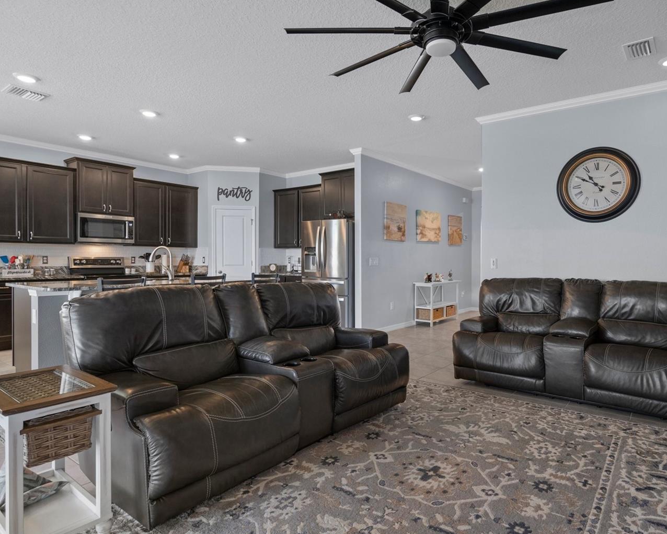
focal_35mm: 20
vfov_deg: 68.1
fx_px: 395
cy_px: 275
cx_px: 385
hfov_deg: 79.8
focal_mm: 17
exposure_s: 1/1.67
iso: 320
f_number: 8
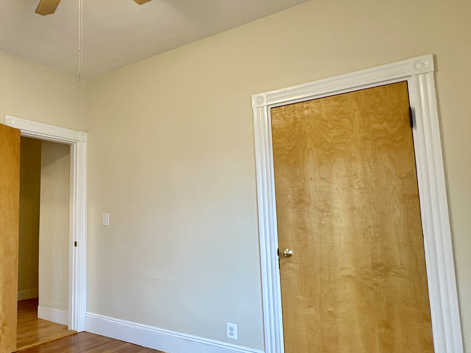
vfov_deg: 48.2
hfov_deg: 56.5
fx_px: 395
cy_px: 180
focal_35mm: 29
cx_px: 85
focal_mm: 2.22
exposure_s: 1/60
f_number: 2.2
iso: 100
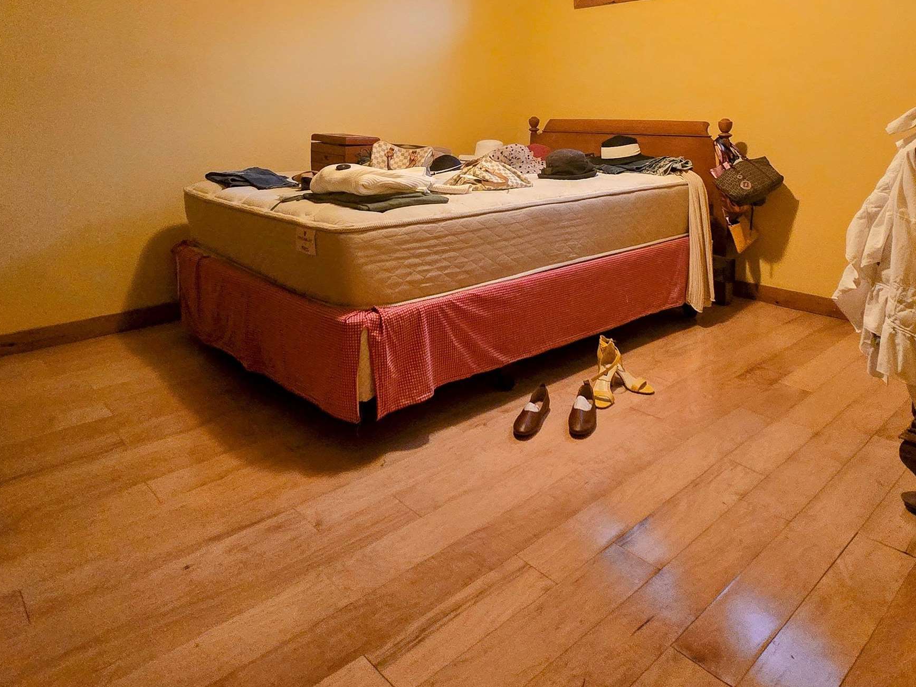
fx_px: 609
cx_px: 494
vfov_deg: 55.2
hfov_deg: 73.8
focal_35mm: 23
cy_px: 148
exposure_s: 1/60
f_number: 2.2
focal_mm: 2.2
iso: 640
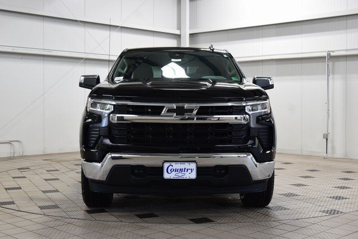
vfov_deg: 25.8
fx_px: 522
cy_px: 120
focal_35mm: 52
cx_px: 179
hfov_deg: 37.8
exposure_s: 1/60
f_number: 6.3
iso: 1600
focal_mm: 35
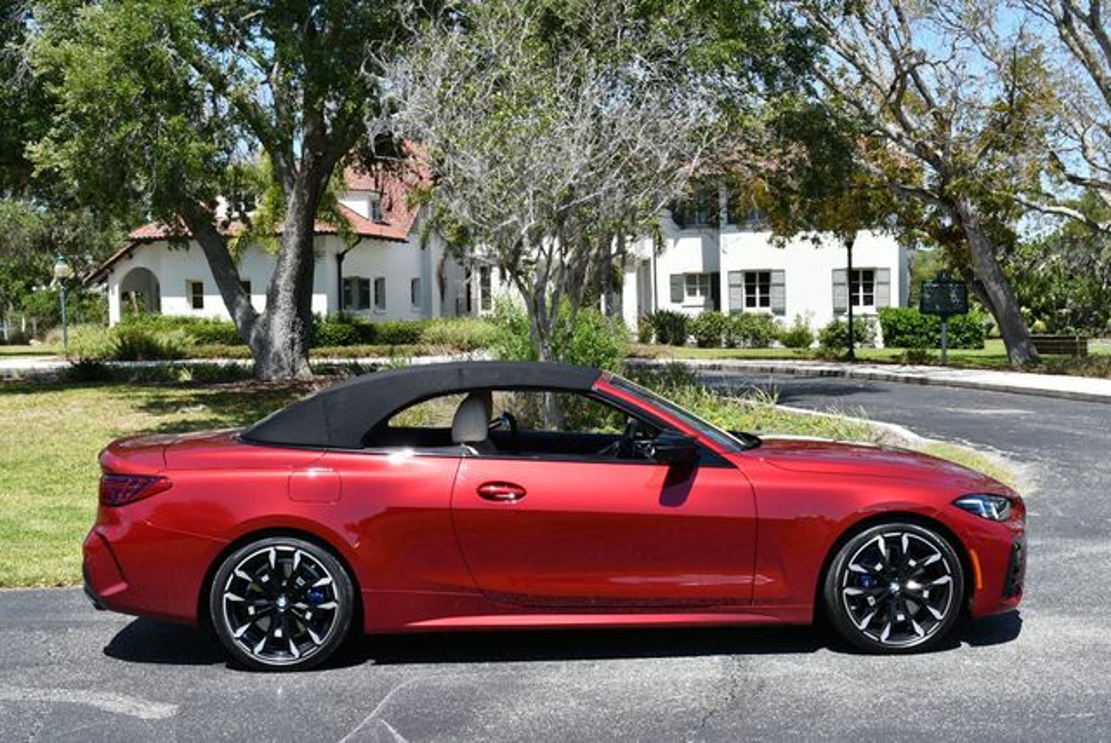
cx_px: 556
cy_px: 372
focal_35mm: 48
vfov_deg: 28.1
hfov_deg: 41.1
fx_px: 1483
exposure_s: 1/250
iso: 110
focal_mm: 24
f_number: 8
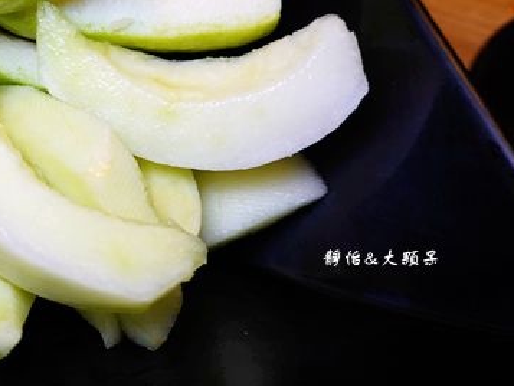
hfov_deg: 41.9
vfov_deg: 33.4
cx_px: 72
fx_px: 624
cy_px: 80
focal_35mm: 42
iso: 125
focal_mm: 9
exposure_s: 1/200
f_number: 2.8
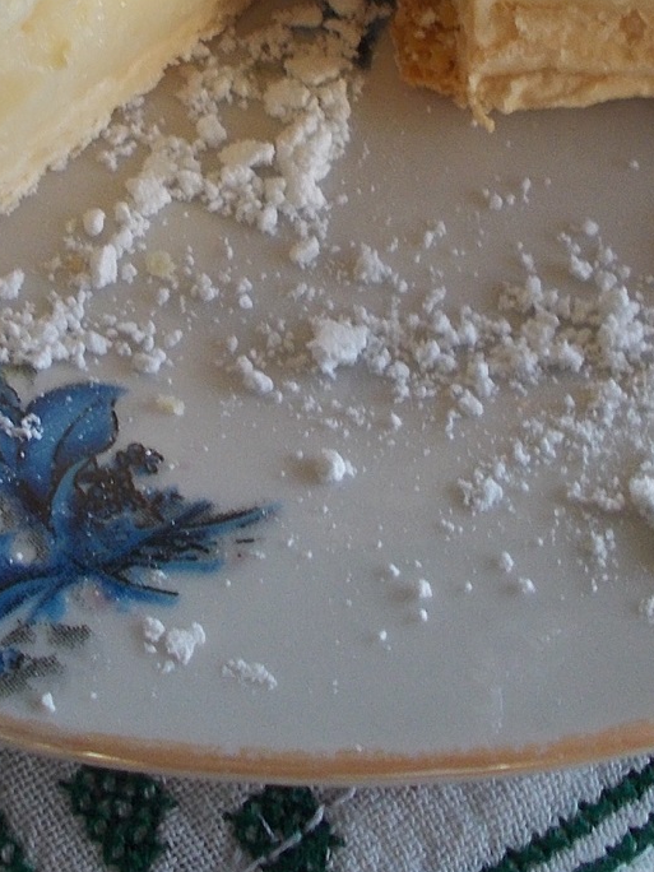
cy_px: 68
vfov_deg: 24.8
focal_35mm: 76
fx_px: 1914
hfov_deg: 19.3
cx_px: 170
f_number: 3.2
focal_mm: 4.6
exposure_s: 1/25
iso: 125
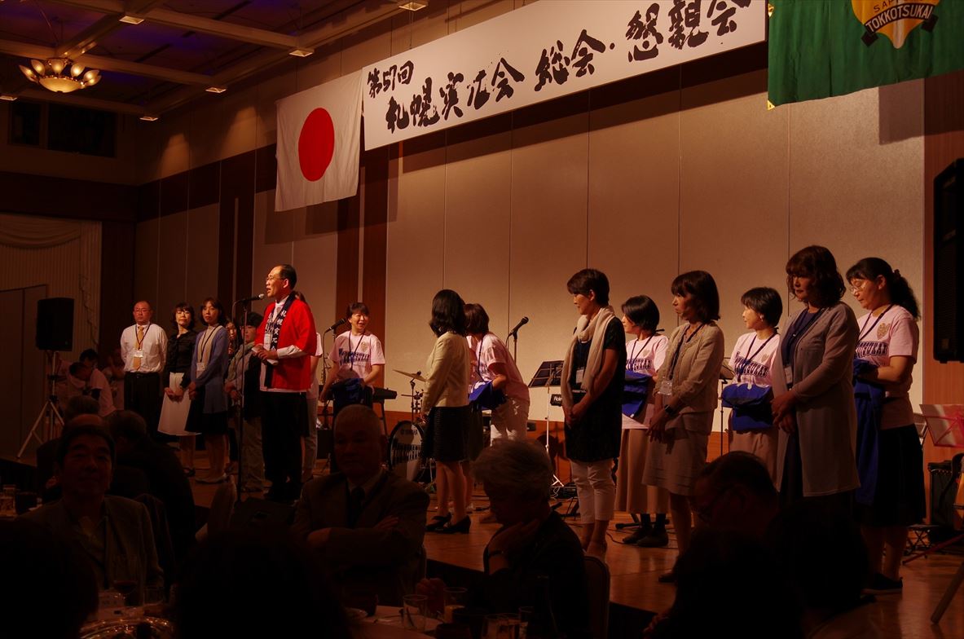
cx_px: 482
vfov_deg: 31.8
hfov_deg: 46.5
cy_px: 320
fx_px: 1123
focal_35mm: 42
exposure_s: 1/60
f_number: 5.6
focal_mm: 28
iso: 400
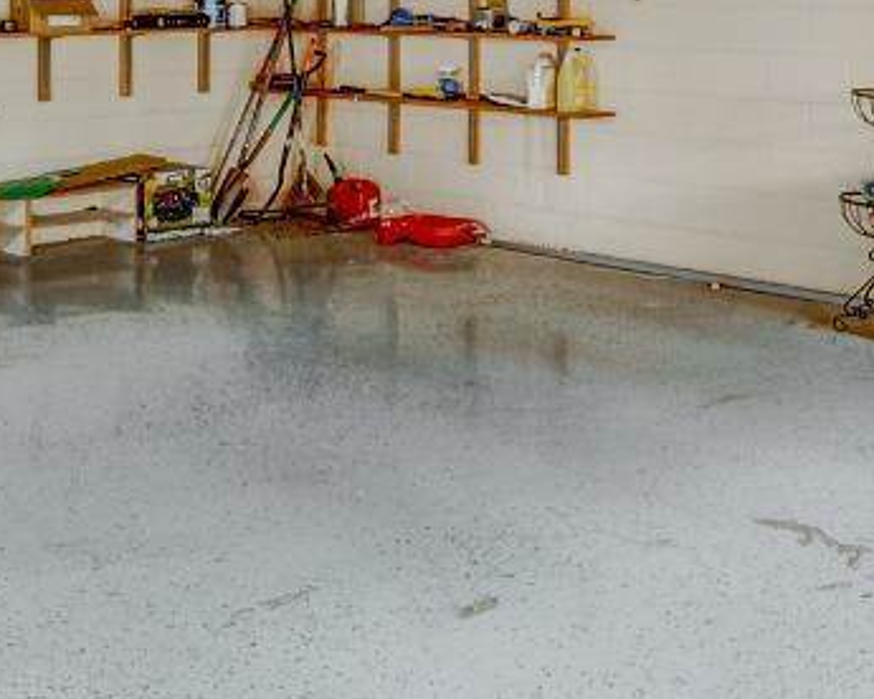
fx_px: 1474
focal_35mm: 57
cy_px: 27
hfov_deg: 32.9
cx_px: 509
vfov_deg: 25.6
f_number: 8
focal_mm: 14
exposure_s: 1/4
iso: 2000
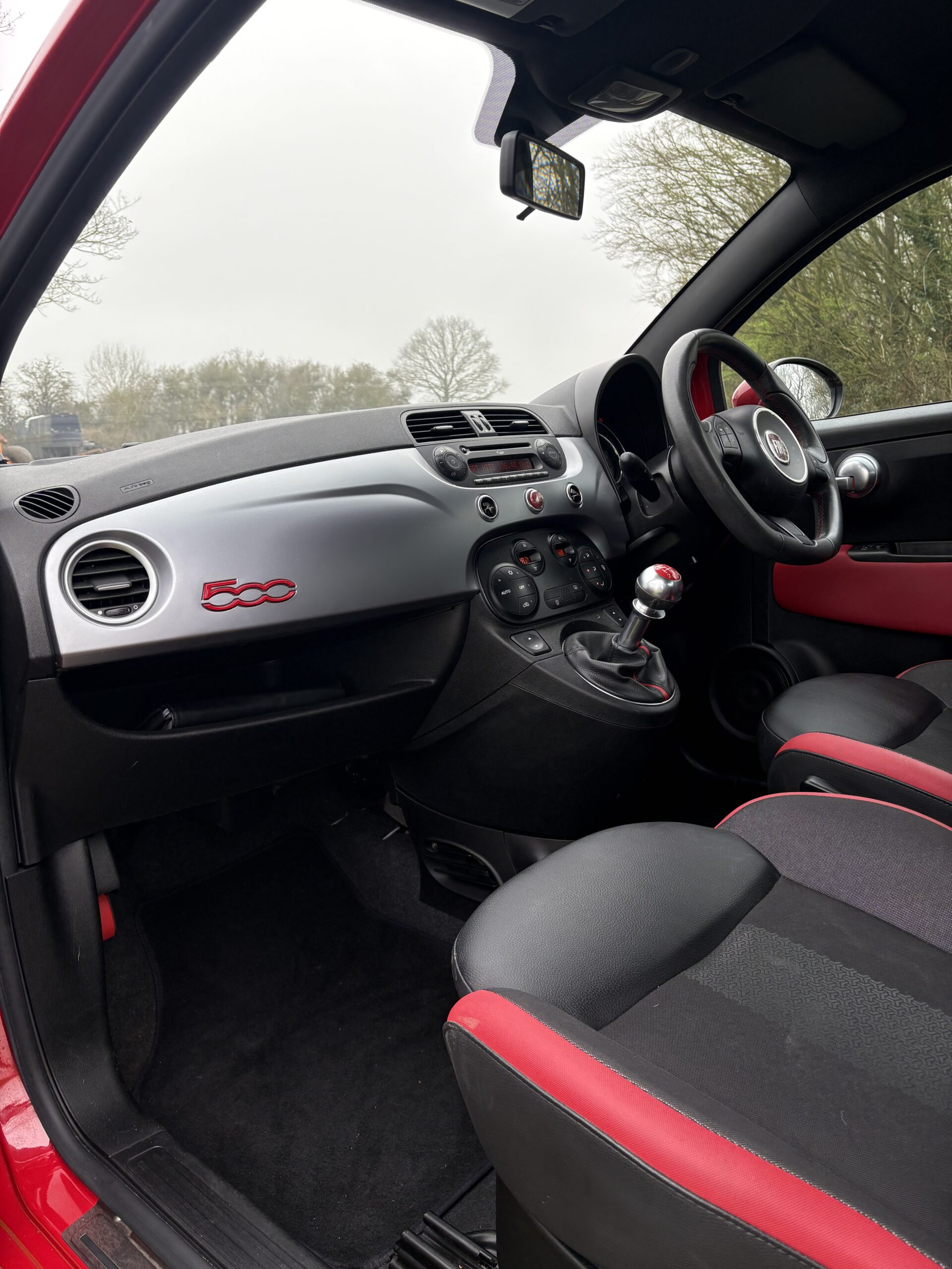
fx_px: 953
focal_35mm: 26
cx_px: 476
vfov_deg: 67.3
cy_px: 634
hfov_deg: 53.1
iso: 64
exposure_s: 1/453
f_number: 1.6
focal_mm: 5.96
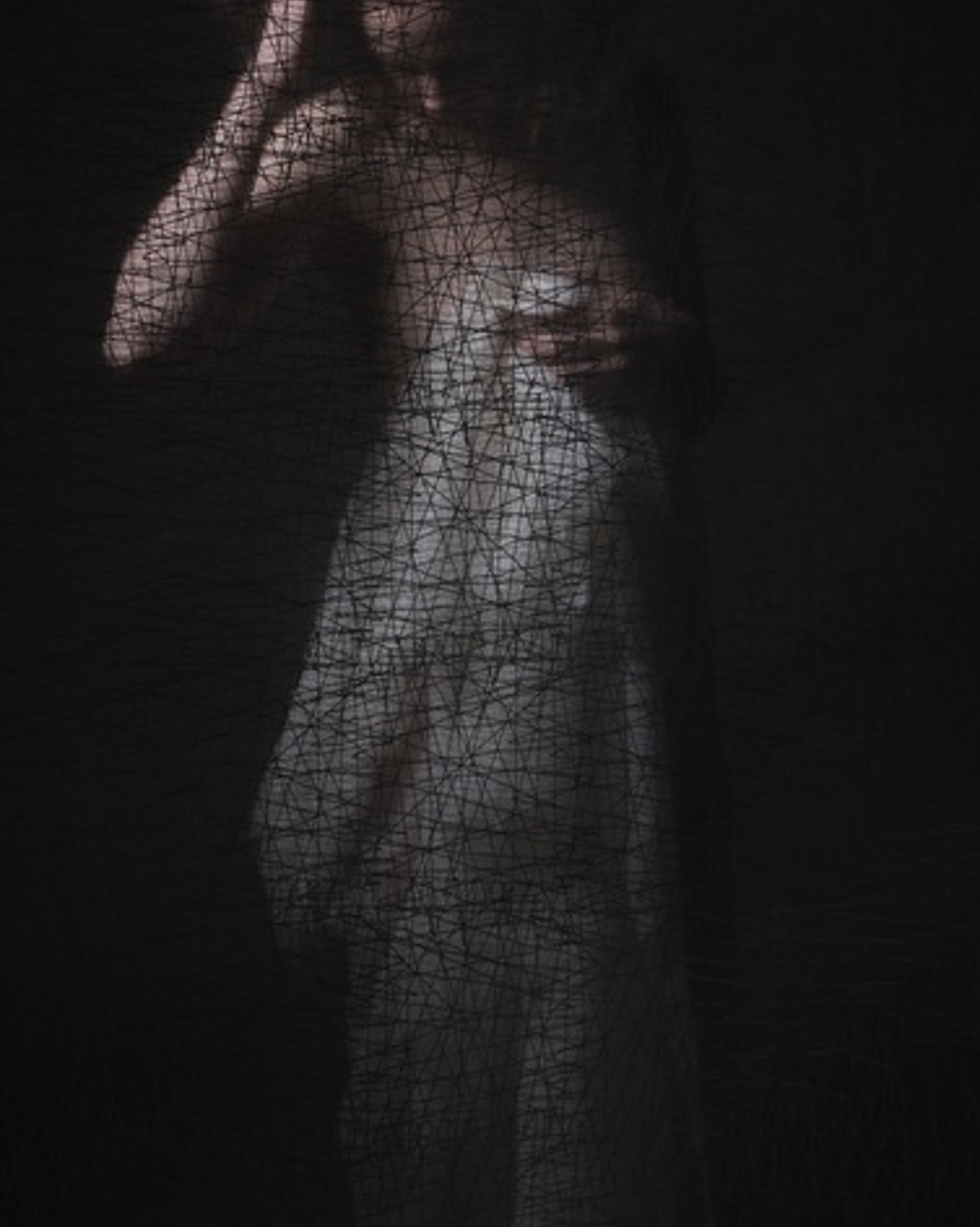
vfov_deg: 18.6
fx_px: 3738
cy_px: 580
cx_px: 465
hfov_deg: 14.9
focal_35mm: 103
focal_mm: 50
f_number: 11
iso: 125
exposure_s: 1/180
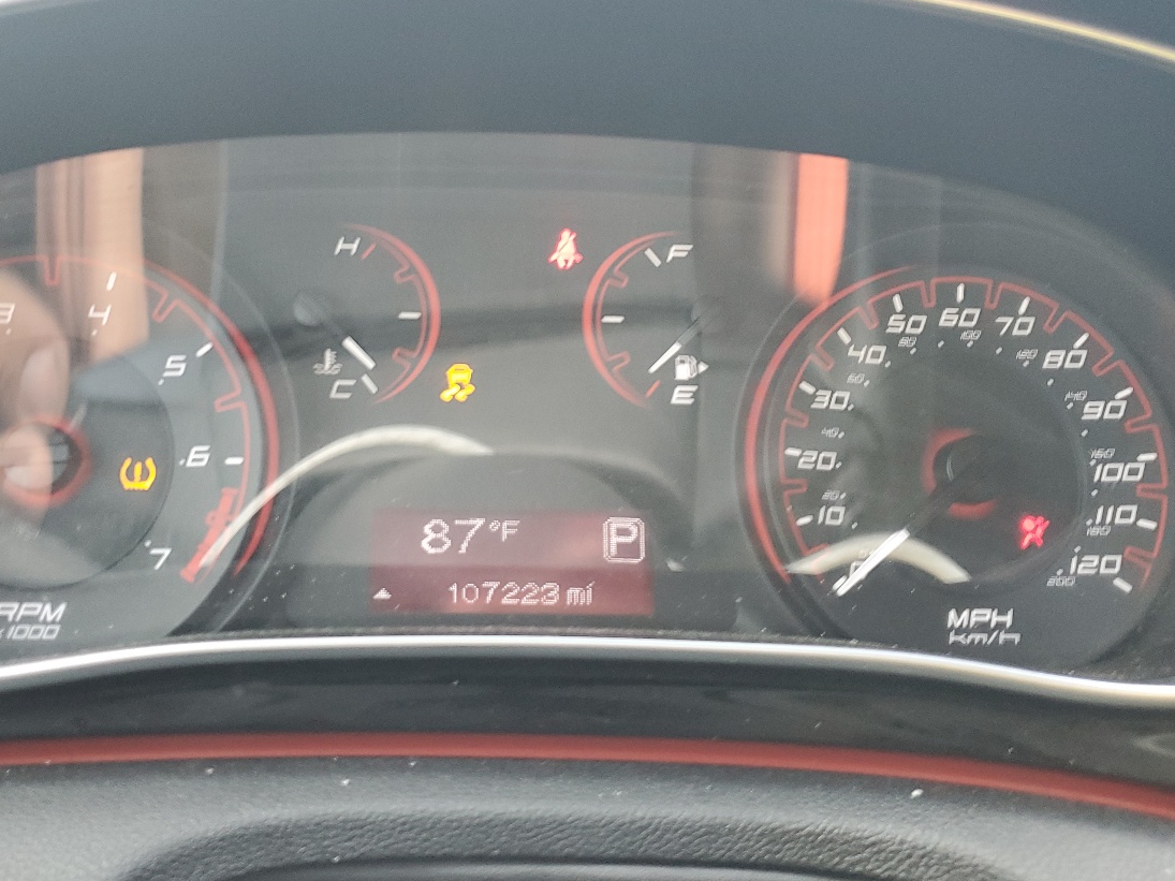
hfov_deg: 48.8
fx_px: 1290
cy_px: 387
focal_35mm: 38
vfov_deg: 37.7
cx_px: 490
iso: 92
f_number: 1.5
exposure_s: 1/60.2
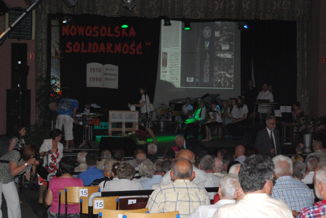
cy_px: 109
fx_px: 707
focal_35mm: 78
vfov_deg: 17.6
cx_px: 163
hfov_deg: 26.0
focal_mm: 52
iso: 1600
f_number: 5.6
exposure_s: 1/60
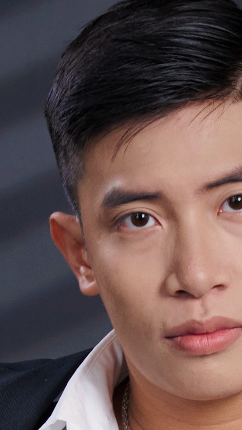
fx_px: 5008
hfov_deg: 2.8
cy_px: 996
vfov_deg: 4.8
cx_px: 162
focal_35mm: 439
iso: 500
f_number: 5
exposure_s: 1/125
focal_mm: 70
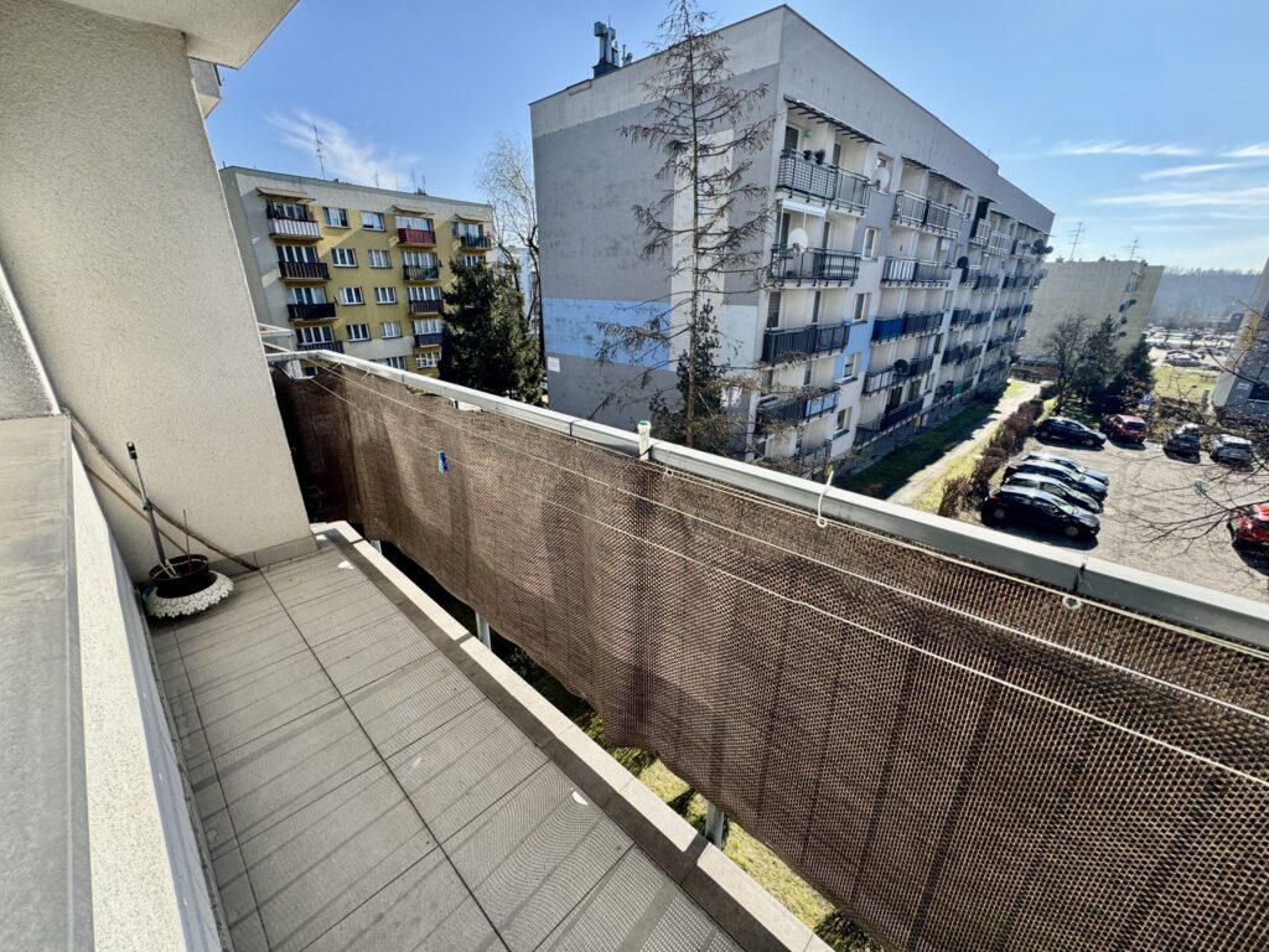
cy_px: 476
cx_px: 634
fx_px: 513
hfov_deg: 102.1
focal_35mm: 14
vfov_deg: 85.7
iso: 40
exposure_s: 1/501
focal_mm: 2.22
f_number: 2.2
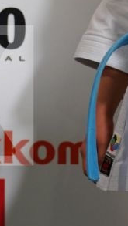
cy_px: 96
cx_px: 224
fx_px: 1809
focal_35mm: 300
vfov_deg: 7.2
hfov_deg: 4.0
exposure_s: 1/250
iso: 1600
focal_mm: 70
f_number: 2.8
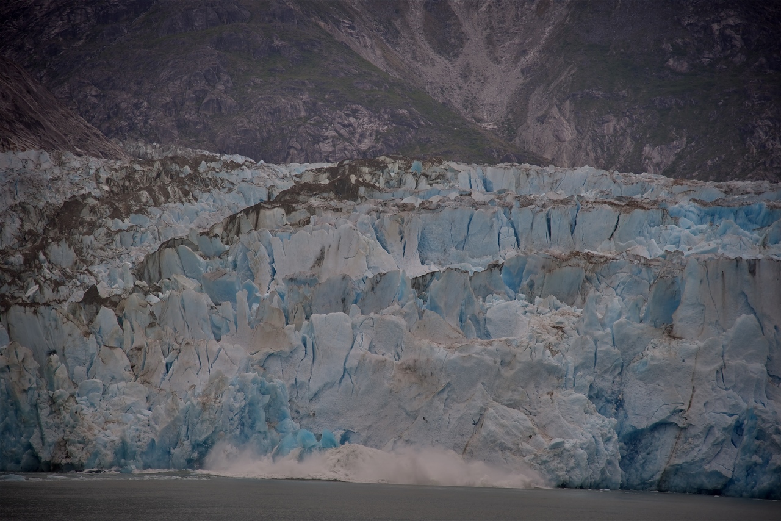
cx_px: 390
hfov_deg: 17.1
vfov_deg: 11.4
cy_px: 260
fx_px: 2604
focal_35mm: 120
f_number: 4
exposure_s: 1/250
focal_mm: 120
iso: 125
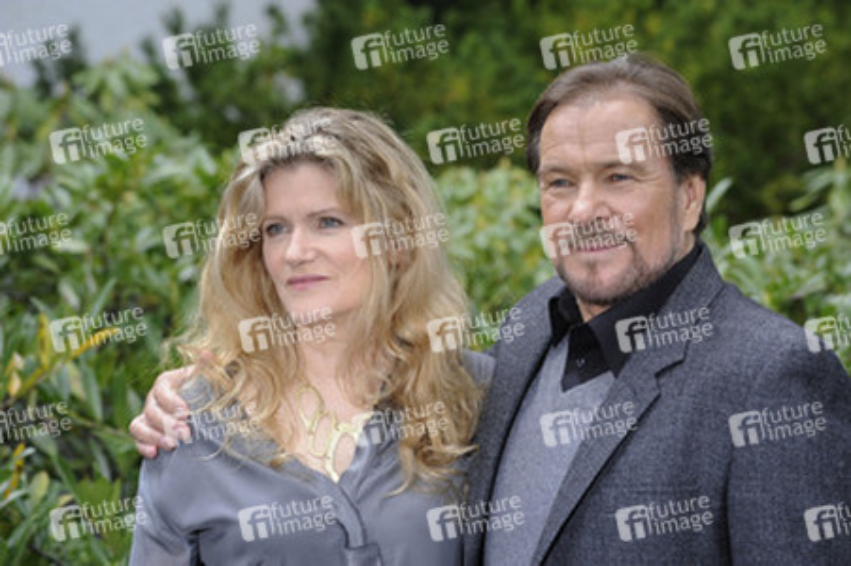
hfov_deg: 12.5
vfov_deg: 8.3
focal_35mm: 165
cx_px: 426
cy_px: 283
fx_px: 3897
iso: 640
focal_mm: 165
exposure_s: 1/200
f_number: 7.1
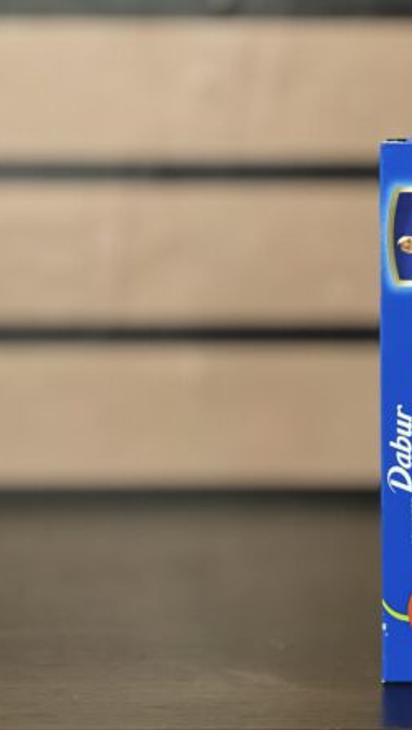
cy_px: 364
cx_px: 445
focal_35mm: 113
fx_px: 2190
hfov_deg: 10.6
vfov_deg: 18.9
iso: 400
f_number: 2.8
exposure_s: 1/17
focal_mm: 9
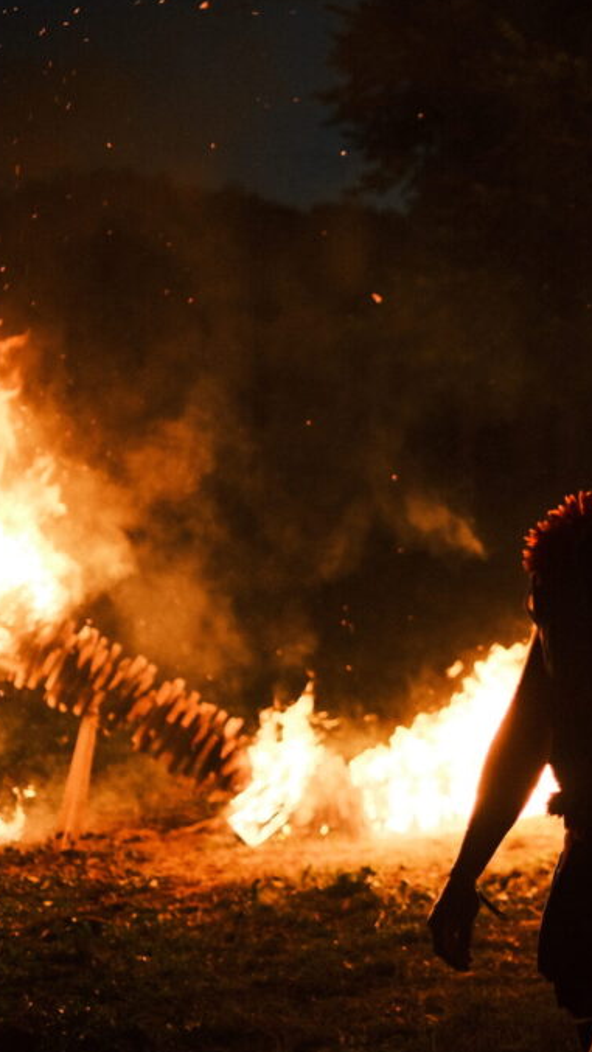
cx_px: 600
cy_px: 524
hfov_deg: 14.2
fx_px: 2343
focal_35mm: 84
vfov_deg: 25.3
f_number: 1.4
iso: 640
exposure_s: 1/125
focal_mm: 35
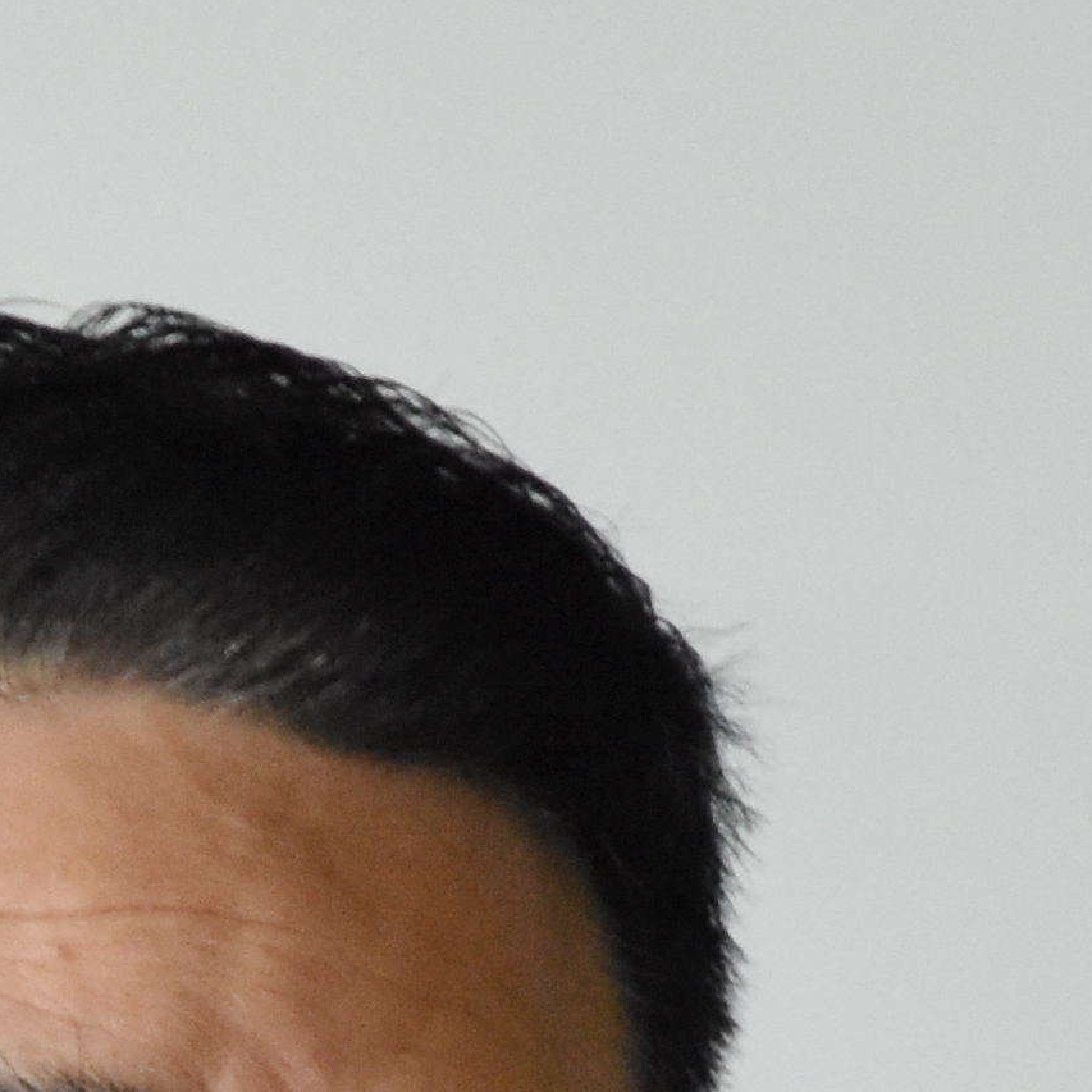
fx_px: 48004
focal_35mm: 1345
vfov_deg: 1.3
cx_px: -425
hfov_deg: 1.3
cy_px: 2157
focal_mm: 150
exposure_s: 1/200
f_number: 5.6
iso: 2500
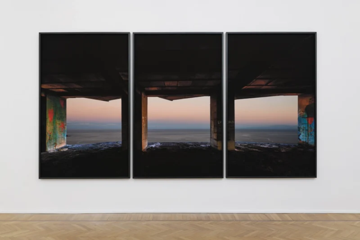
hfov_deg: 54.4
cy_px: 120
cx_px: 180
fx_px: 350
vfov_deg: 37.8
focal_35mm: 35
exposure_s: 1/125
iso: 100
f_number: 8
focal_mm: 35
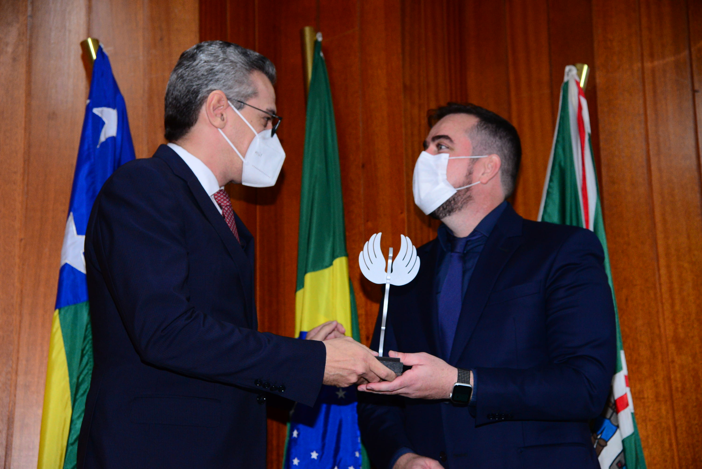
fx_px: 1287
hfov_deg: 30.5
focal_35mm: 66
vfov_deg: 20.6
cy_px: 234
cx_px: 351
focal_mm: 66
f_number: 4.5
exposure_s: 1/125
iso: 2500
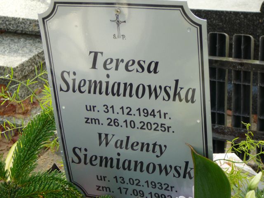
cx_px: 132
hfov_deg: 23.8
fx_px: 625
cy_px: 99
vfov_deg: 18.0
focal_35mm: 82
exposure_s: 1/80
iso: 80
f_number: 3.8
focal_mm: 12.2
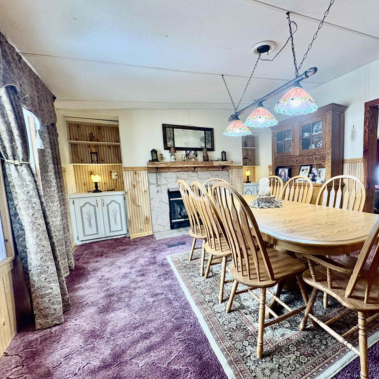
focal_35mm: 17
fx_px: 211
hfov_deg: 81.2
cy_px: 194
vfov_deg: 84.0
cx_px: 252
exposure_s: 1/60
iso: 400
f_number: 2.2
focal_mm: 2.22
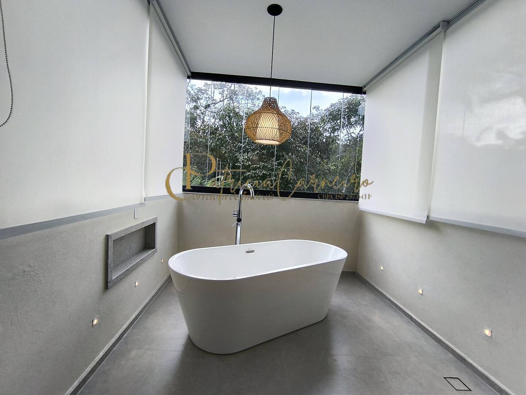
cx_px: 263
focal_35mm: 16
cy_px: 198
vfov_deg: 78.1
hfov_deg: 94.5
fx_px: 243
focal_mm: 1.65
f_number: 2.2
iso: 50
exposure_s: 1/359
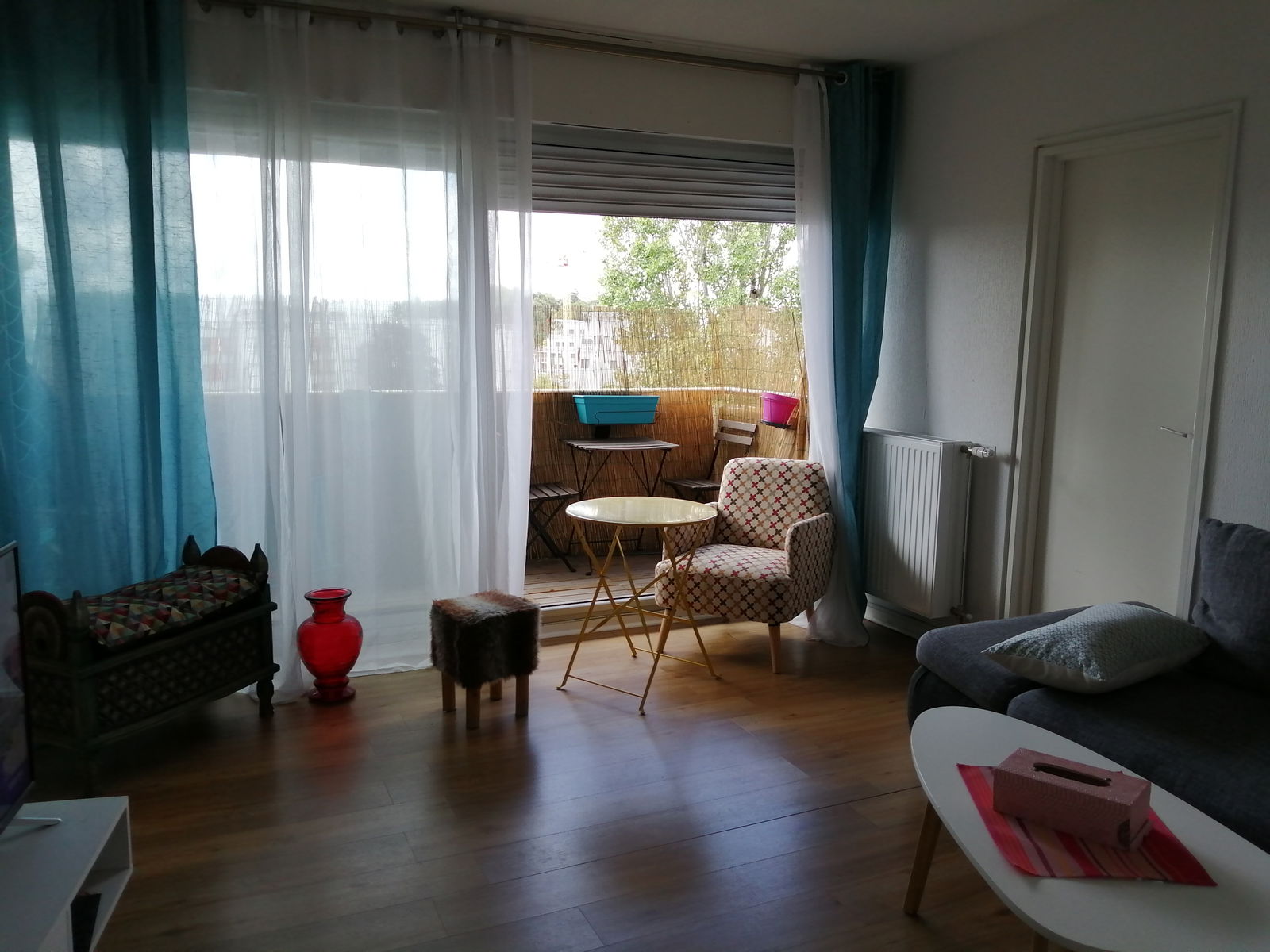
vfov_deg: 53.1
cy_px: 476
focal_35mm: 26
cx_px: 635
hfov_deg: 67.3
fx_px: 954
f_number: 1.8
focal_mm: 3.64
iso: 50
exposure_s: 1/150
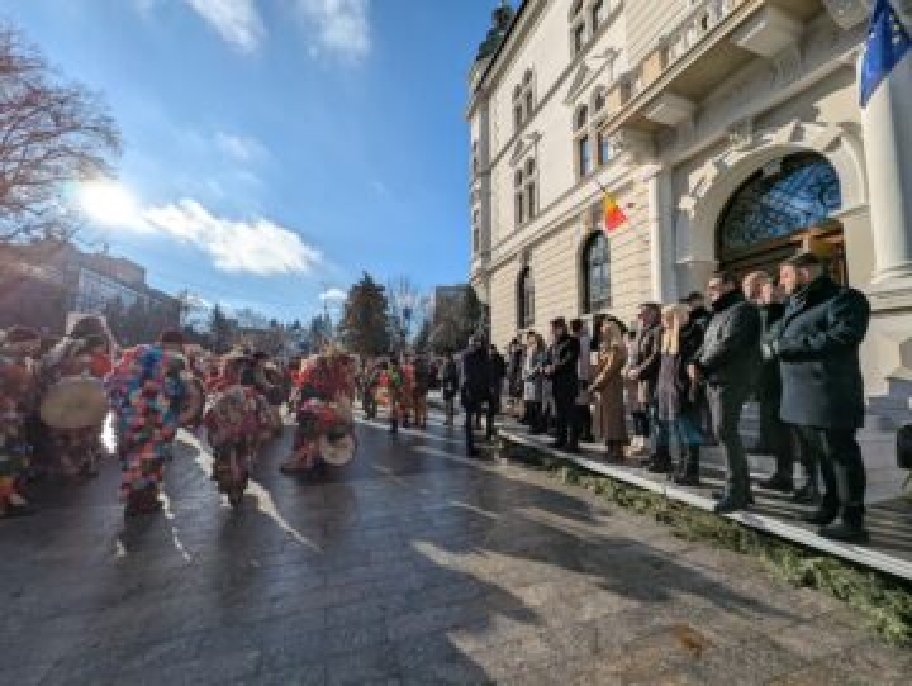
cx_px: 456
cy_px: 343
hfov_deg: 106.1
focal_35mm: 13
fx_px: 343
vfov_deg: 90.1
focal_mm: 1.95
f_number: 2.2
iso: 42
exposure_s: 1/4348
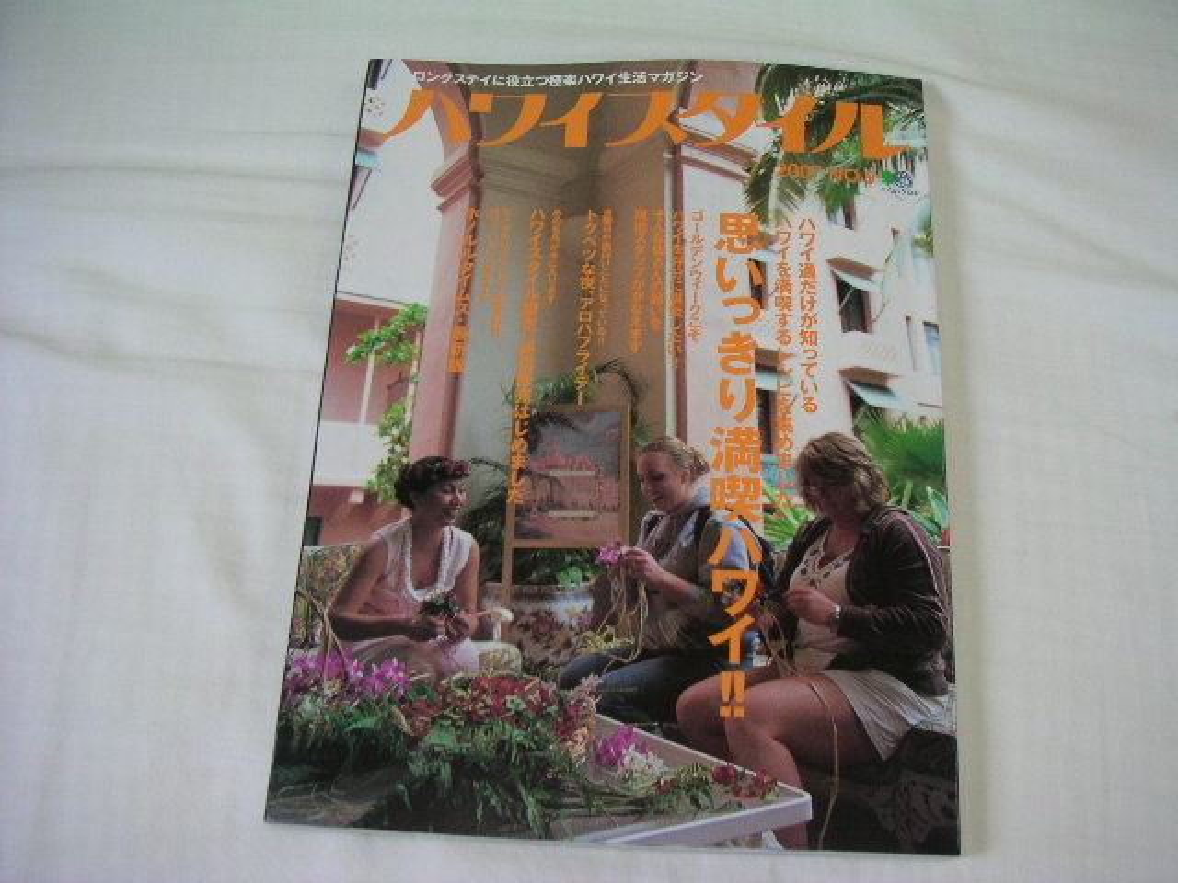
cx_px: 589
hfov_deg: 49.0
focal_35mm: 38
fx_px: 1293
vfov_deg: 37.7
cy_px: 442
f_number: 2.8
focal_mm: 6
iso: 80
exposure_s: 1/50
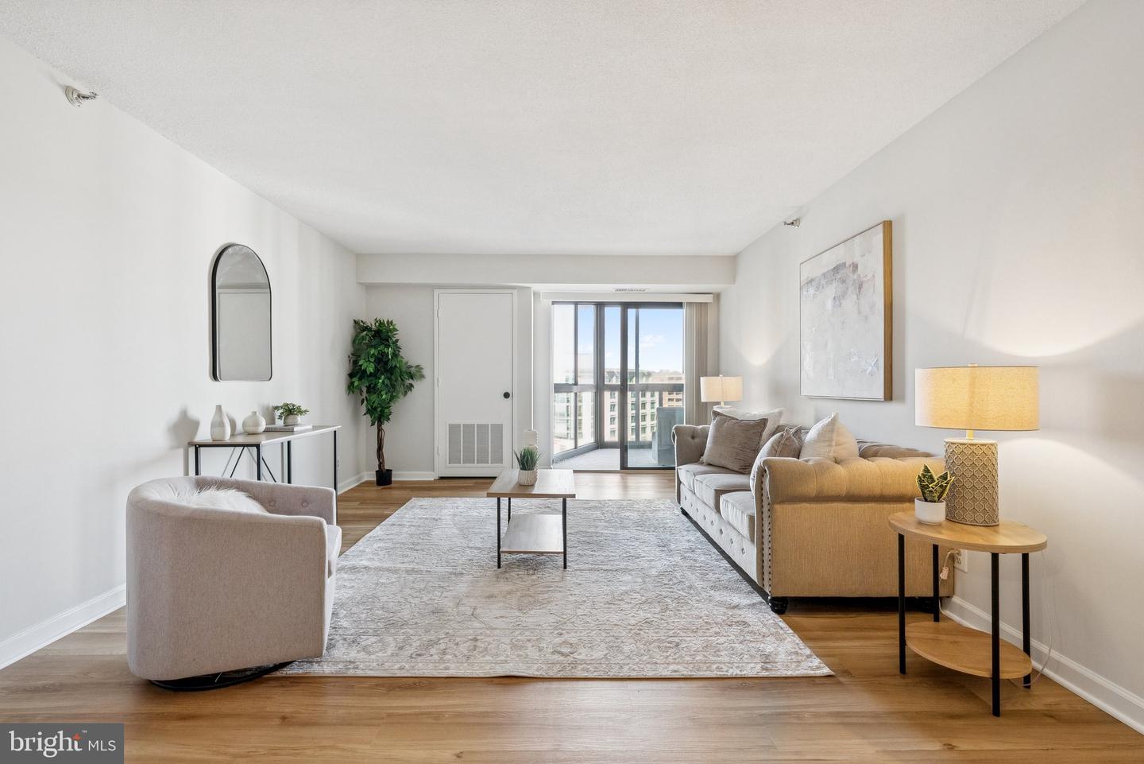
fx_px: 509
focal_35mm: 16
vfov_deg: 73.8
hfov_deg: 96.7
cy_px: 382
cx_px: 572
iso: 640
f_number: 7.1
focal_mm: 16
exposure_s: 1/50
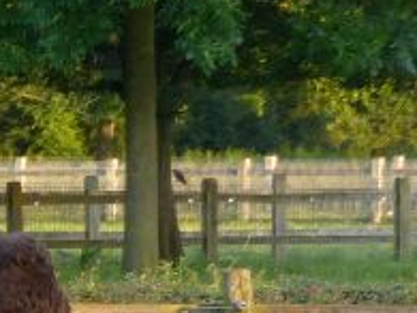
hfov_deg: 3.3
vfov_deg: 2.5
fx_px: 7175
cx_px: -590
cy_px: 470
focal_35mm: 596
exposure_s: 1/100
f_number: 2.8
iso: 100
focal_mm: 20.9
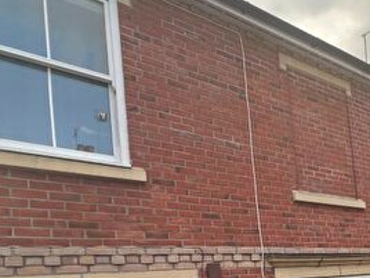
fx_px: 363
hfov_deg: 46.2
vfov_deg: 37.4
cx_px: 362
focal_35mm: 34
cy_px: 277
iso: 32
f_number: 1.8
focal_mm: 1.57
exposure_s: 1/187
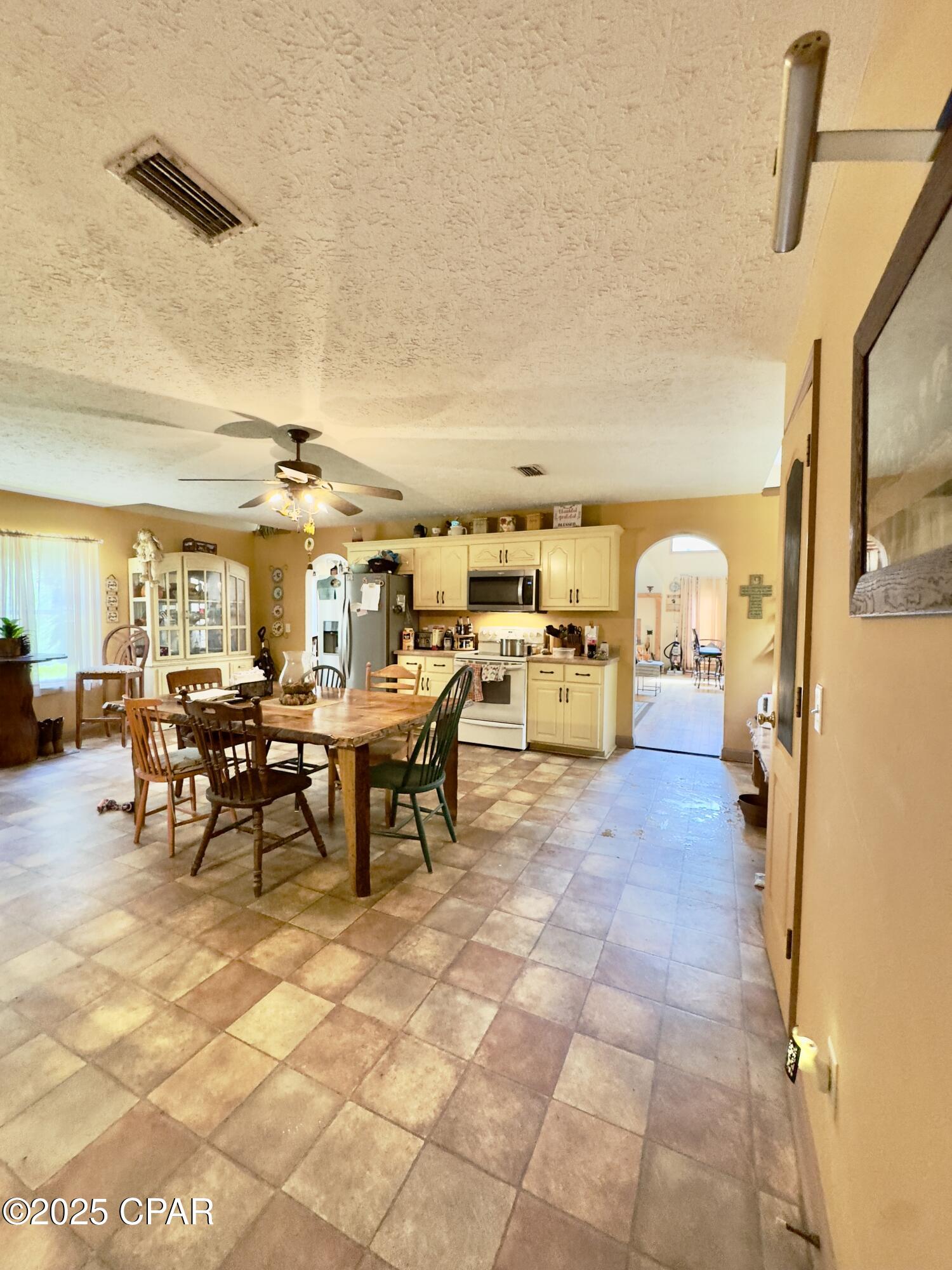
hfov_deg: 85.7
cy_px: 635
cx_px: 476
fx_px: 513
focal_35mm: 14
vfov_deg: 102.1
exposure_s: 1/60
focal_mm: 2.22
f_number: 2.2
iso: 500
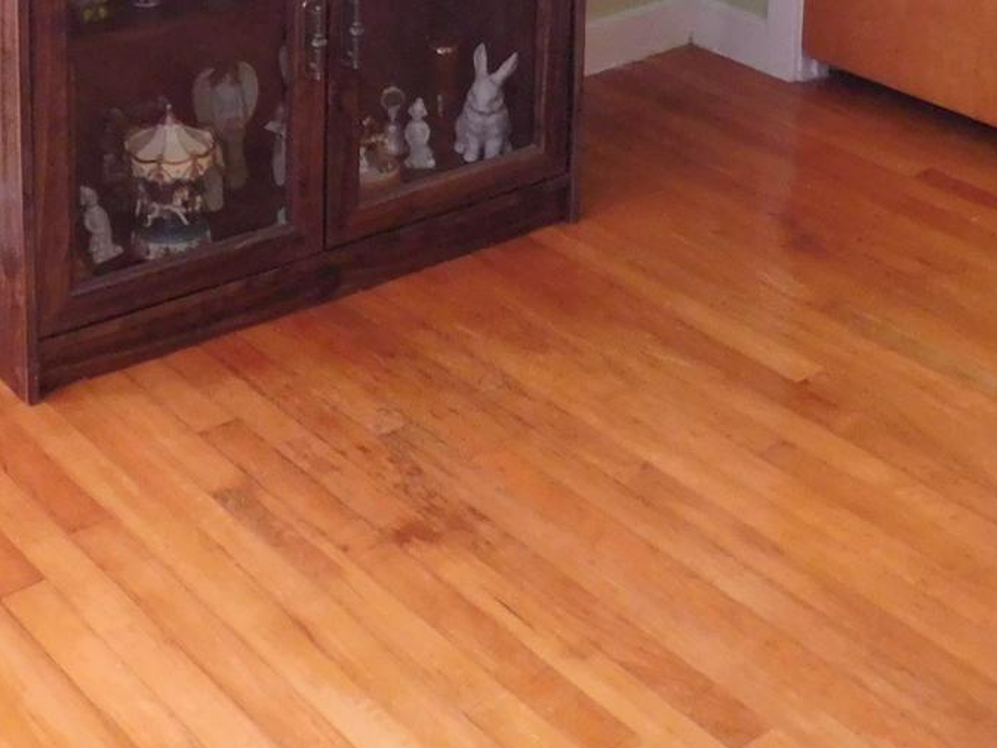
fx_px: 2016
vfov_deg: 18.8
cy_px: -332
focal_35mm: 70
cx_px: 495
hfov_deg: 27.8
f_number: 3
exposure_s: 1/30
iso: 320
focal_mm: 4
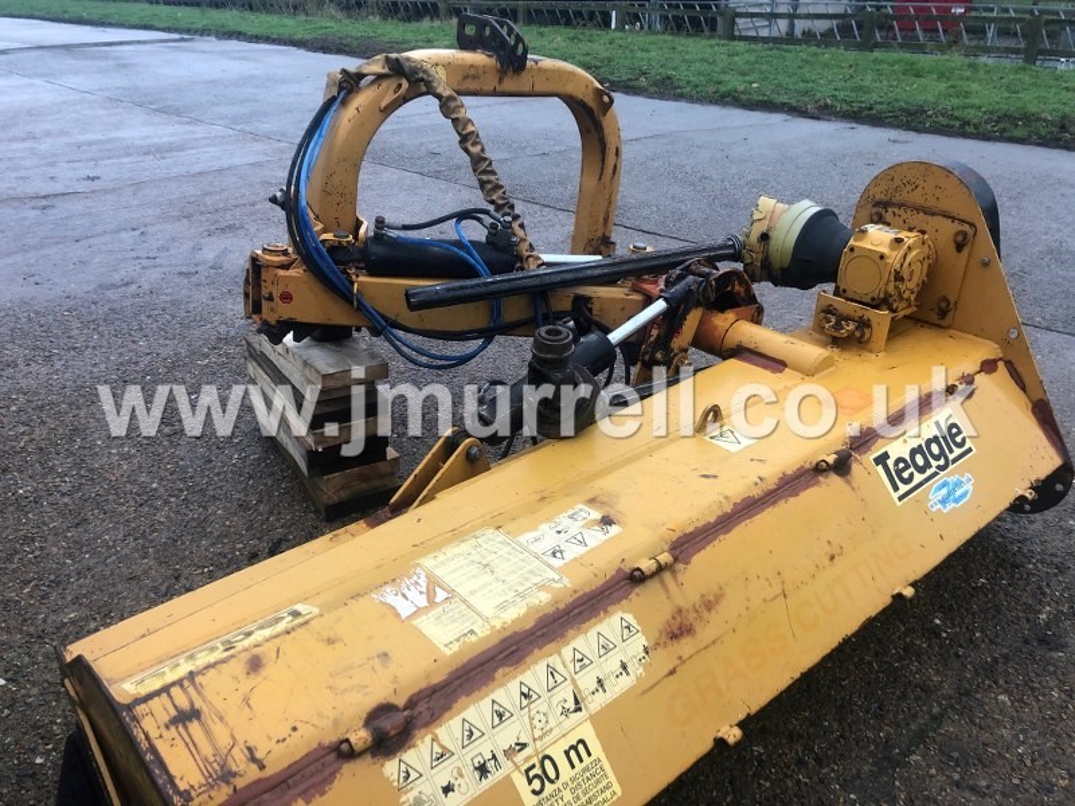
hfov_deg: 63.4
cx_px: 538
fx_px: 870
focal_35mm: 28
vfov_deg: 49.7
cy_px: 403
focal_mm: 3.99
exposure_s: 1/30
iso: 32
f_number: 1.8
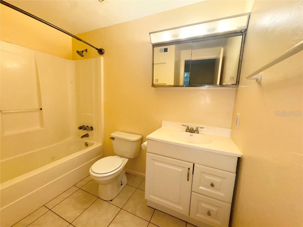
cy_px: 114
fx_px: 123
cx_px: 152
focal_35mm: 14
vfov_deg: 85.7
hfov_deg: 102.1
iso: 80
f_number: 2.2
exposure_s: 1/120
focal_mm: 2.22
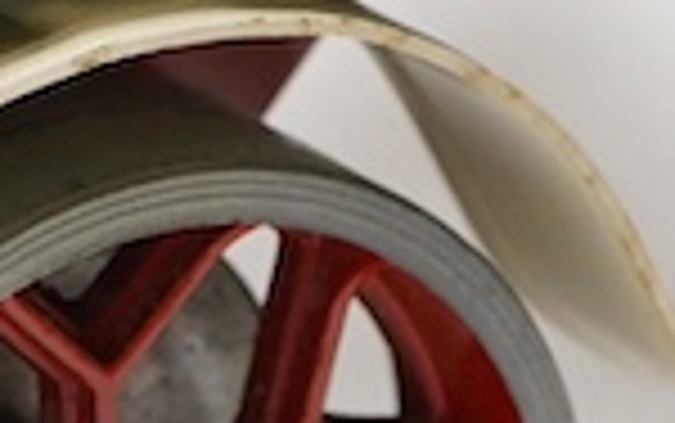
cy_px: 9
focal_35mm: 275
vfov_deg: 4.8
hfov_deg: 7.6
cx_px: 117
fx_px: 5063
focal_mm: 30
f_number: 7.1
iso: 1250
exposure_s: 1/125
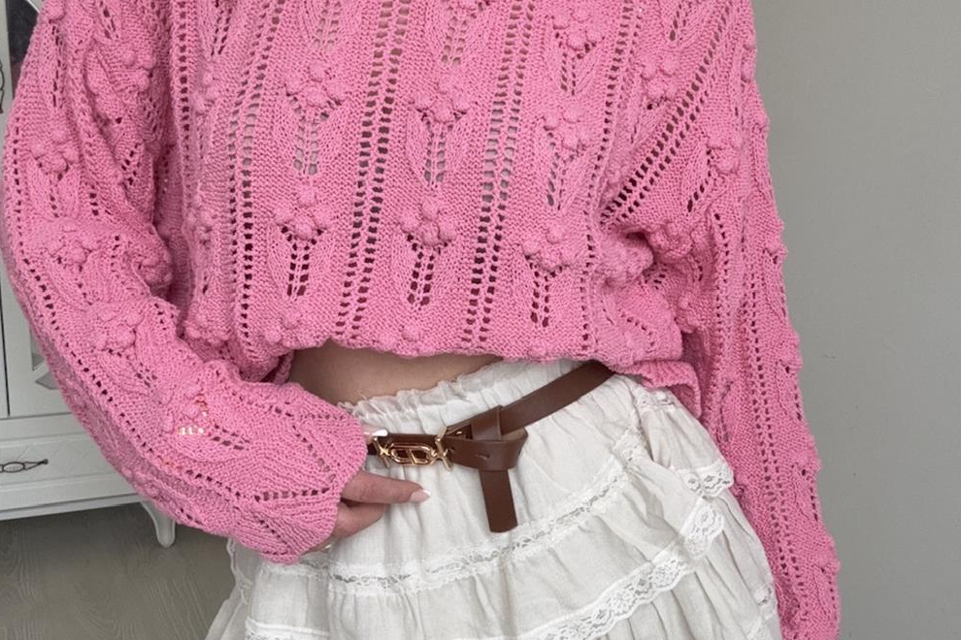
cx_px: 481
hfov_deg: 46.4
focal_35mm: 42
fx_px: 1121
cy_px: 352
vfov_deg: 31.9
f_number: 1.9
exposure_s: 1/144
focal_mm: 2.69
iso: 32
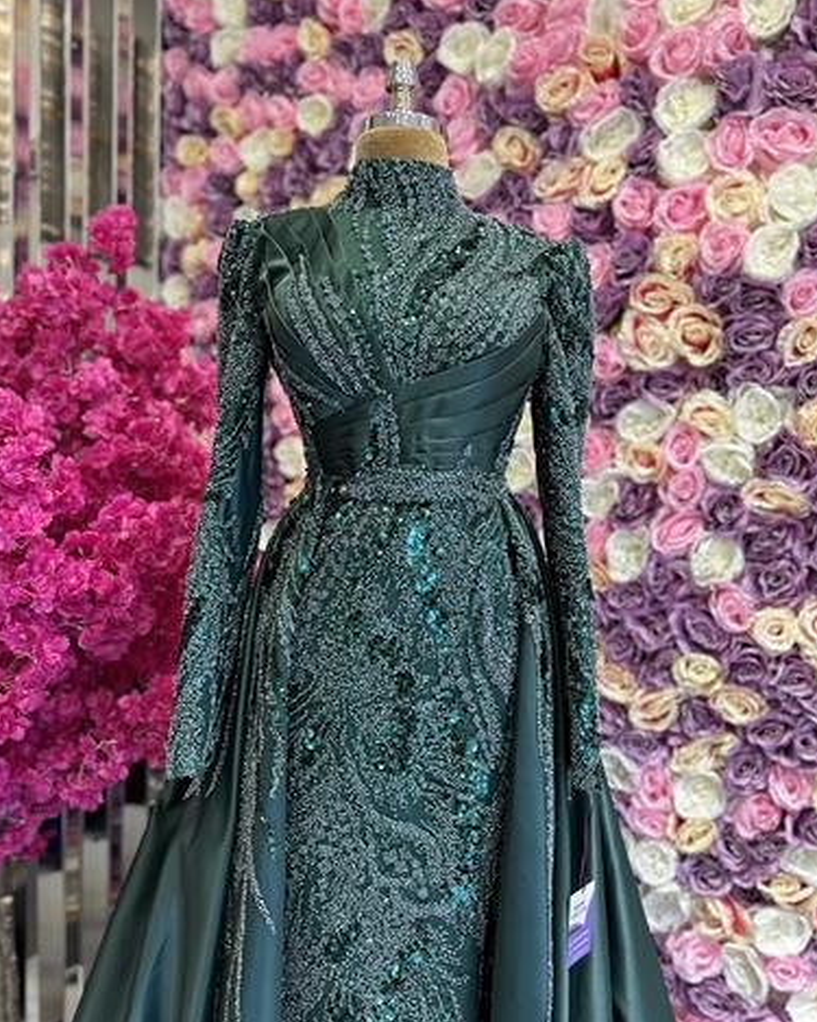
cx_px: 403
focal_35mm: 26
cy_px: 512
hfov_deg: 54.9
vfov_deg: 66.0
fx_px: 786
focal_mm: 6.86
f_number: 1.78
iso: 50
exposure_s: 1/106
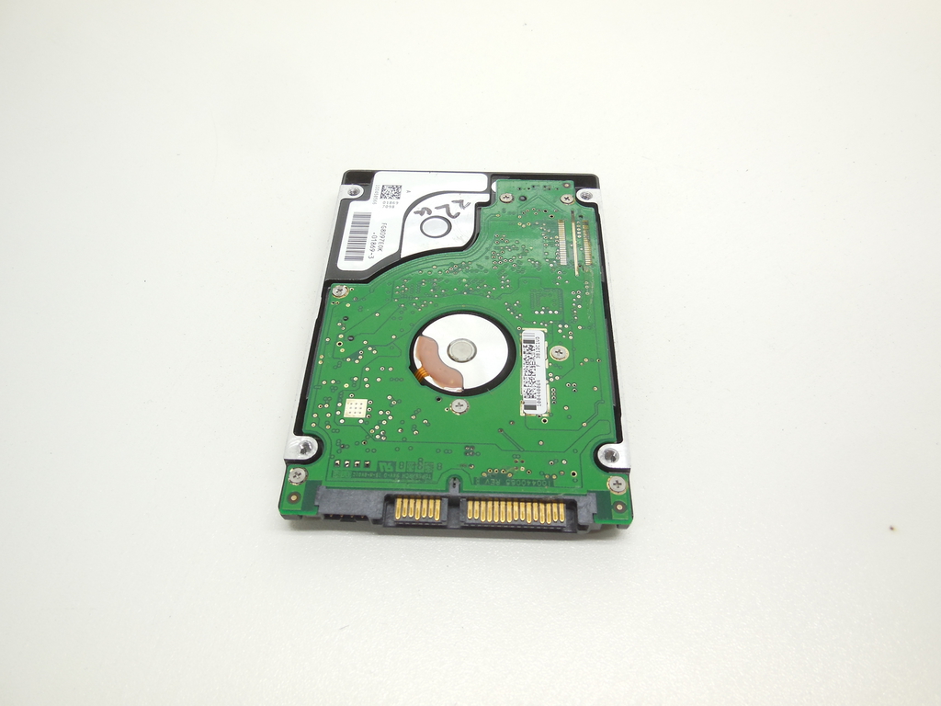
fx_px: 680
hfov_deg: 69.4
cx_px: 470
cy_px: 353
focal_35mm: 25
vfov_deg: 54.9
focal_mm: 4.5
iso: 125
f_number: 3.1
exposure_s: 1/100
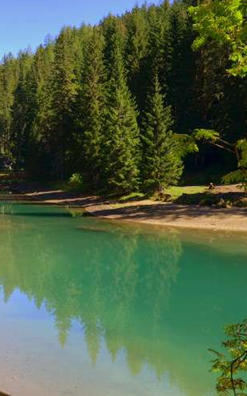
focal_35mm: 57
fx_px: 615
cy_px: 186
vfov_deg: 35.7
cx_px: 58
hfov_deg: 22.5
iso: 160
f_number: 8
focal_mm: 18
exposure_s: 1/250
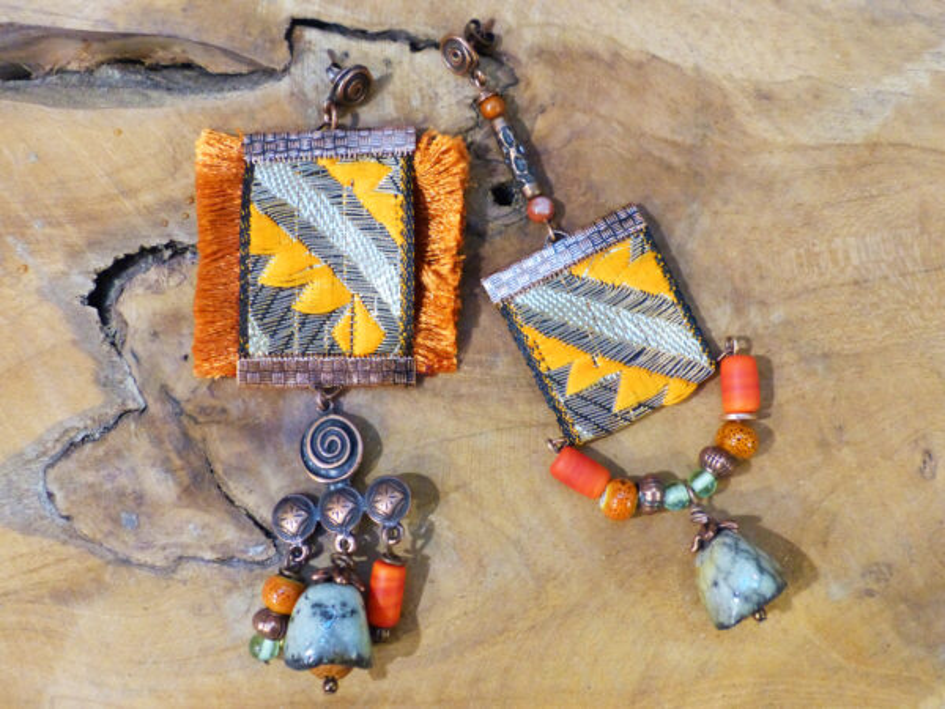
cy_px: 354
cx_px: 472
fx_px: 1119
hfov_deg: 45.8
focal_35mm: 41
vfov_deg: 35.1
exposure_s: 1/25
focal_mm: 7.4
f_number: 2.8
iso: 400
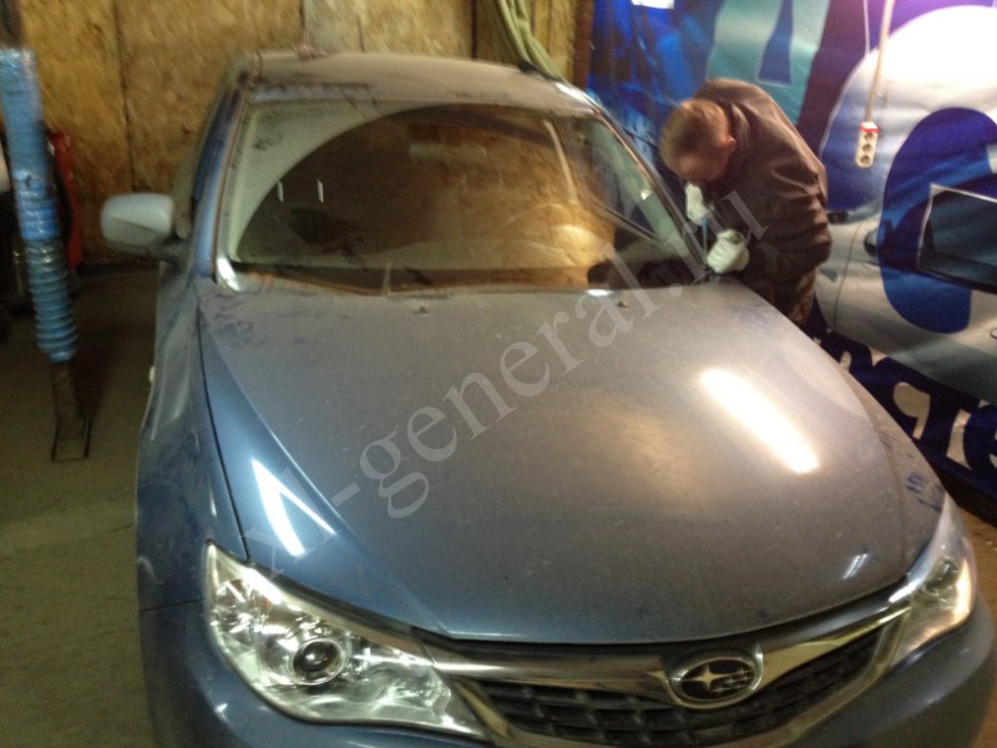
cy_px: 374
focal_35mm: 35
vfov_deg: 40.7
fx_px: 1008
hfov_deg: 52.6
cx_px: 498
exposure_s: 1/20
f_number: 2.4
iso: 320
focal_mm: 4.28
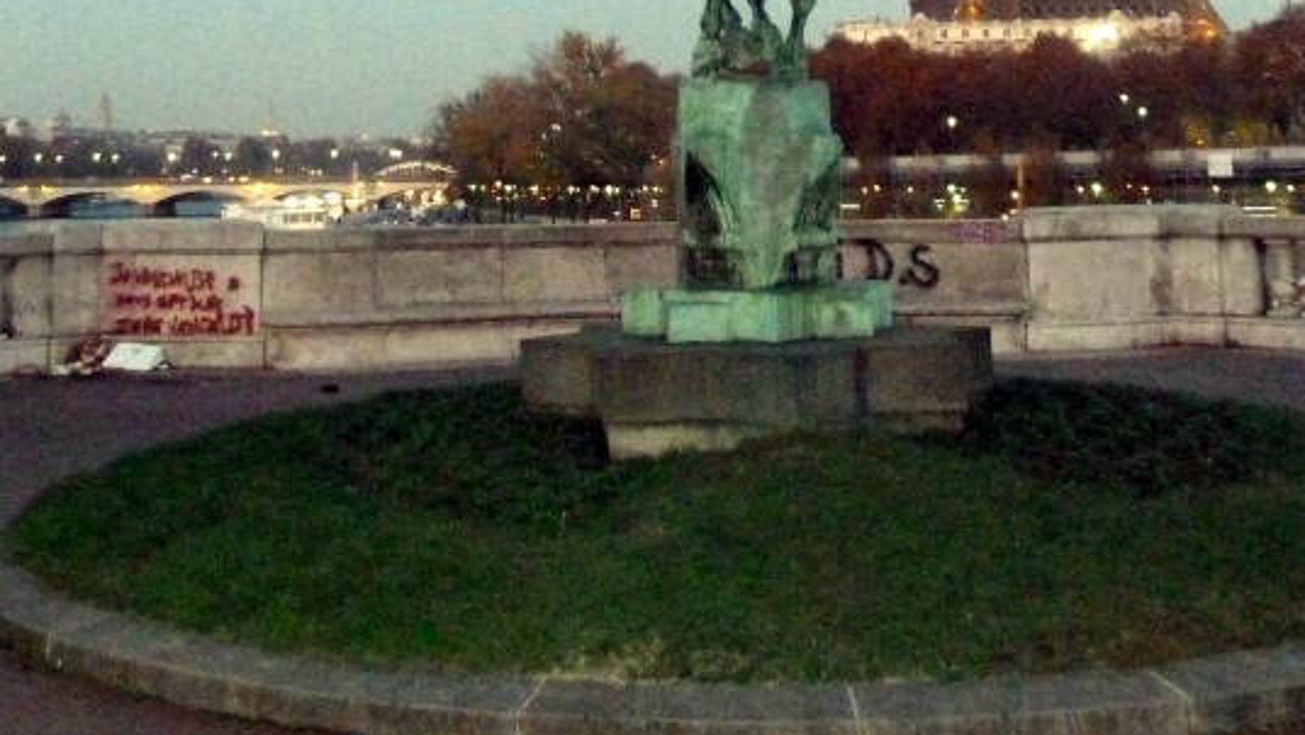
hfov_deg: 39.8
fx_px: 1800
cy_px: -88
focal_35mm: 52
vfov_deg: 21.8
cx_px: 623
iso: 1000
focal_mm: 4.1
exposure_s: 1/30
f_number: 3.3
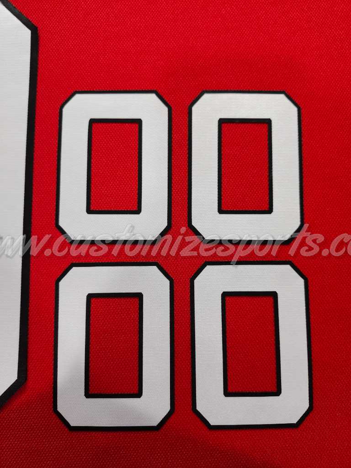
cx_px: 176
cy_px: 234
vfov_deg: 73.9
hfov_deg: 58.9
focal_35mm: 23
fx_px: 311
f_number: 1.8
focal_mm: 5.54
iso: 100
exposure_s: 1/120
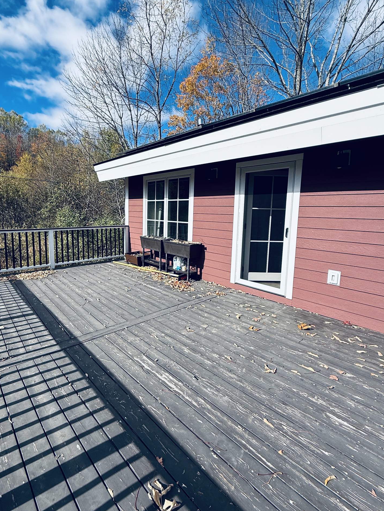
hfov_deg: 74.2
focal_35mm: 17
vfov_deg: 90.9
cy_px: 238
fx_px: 251
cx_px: 162
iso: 50
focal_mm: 2.22
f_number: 2.2
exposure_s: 1/2611
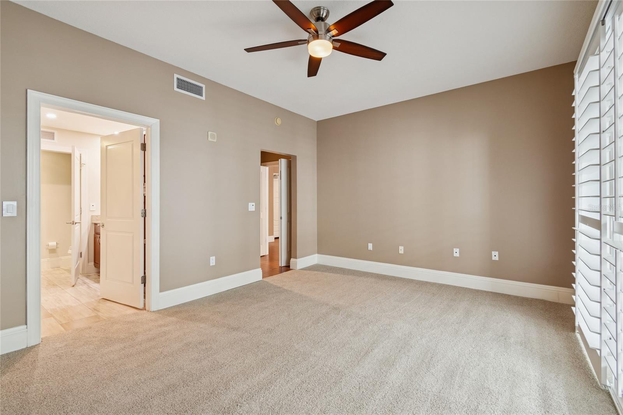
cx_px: 312
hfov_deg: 100.4
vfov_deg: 77.3
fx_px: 260
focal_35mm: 15
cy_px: 208
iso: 500
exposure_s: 1/10
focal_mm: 10
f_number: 7.1
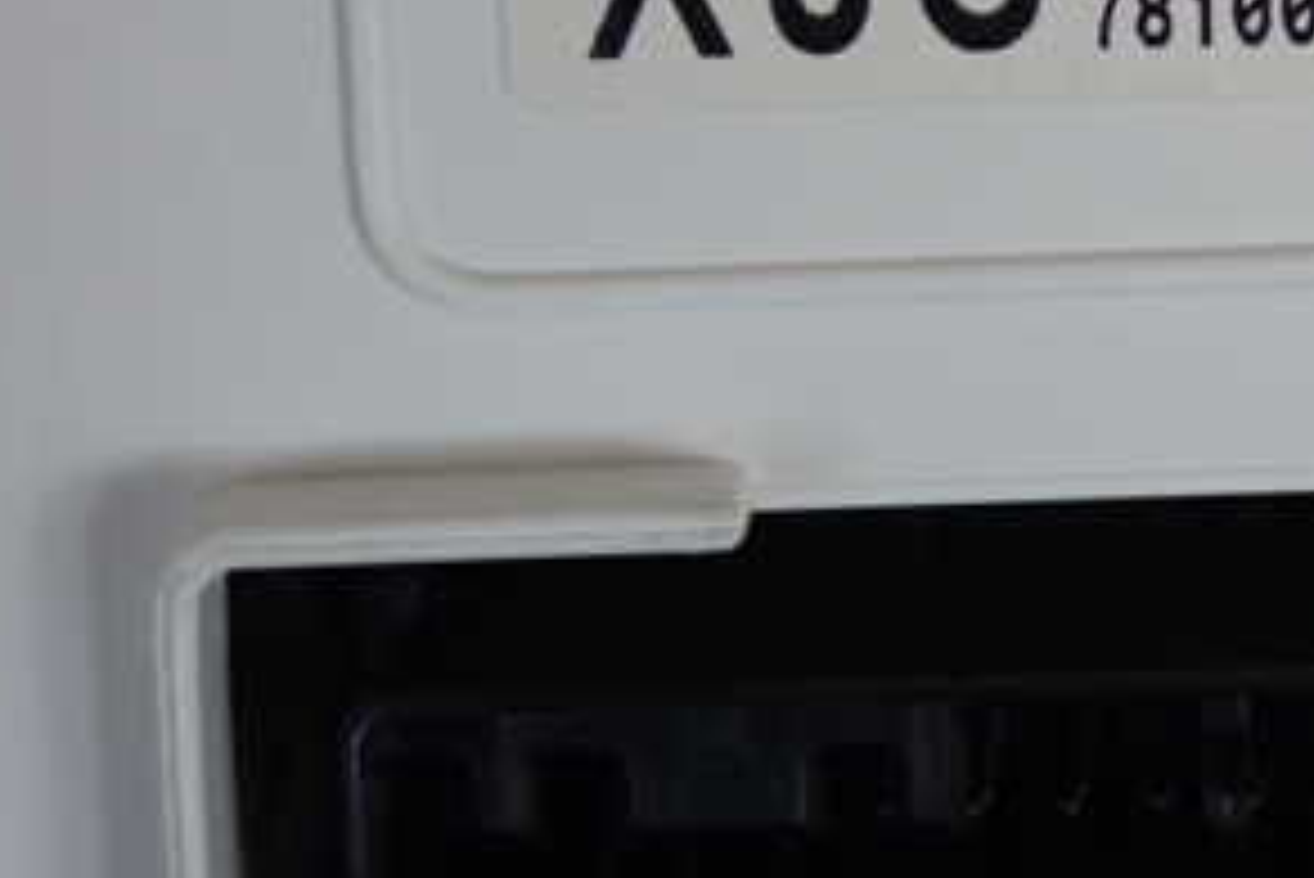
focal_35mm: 201
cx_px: 1292
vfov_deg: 6.8
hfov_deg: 10.2
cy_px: -9
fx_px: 7340
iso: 250
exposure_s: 1/100
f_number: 4.7
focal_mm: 16.79
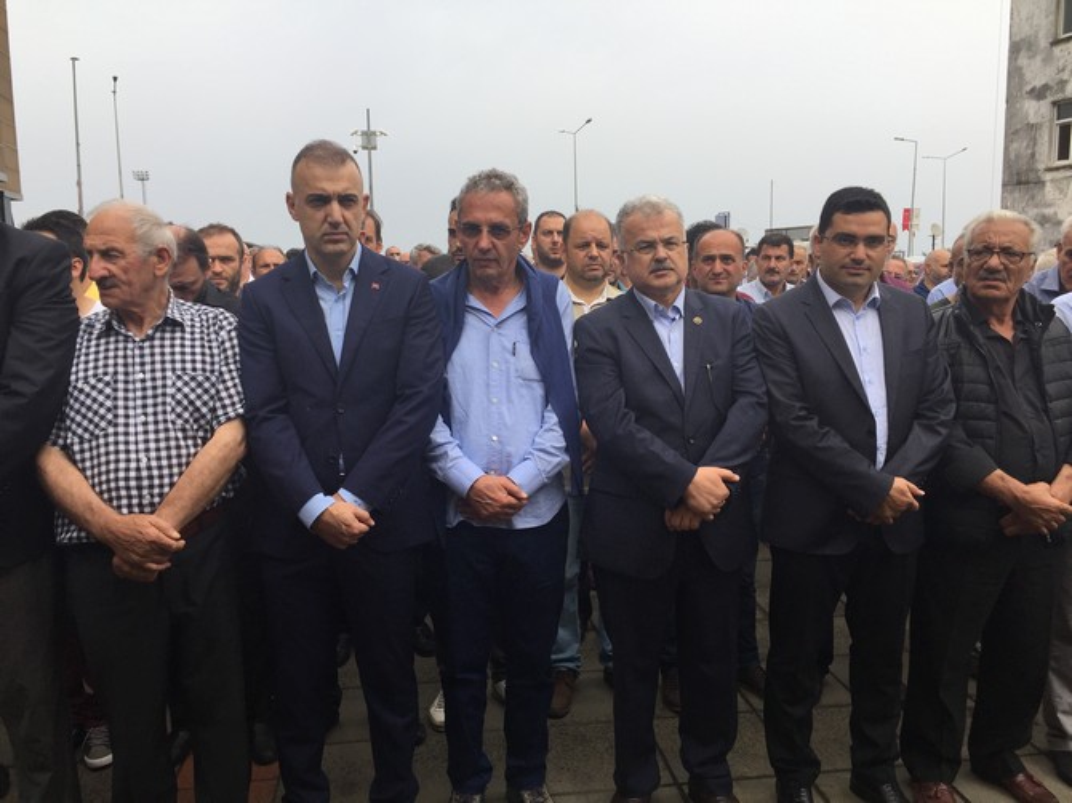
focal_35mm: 29
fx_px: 898
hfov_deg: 61.7
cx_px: 536
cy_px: 402
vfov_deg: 48.2
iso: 32
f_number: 2.2
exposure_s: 1/302
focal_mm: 4.15
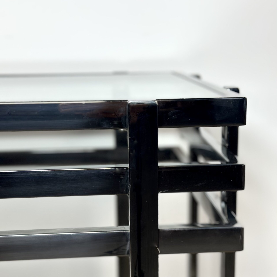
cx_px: 139
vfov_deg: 29.9
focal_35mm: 57
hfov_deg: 30.0
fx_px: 516
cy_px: 177
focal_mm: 6.86
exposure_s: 1/122
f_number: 1.78
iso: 64
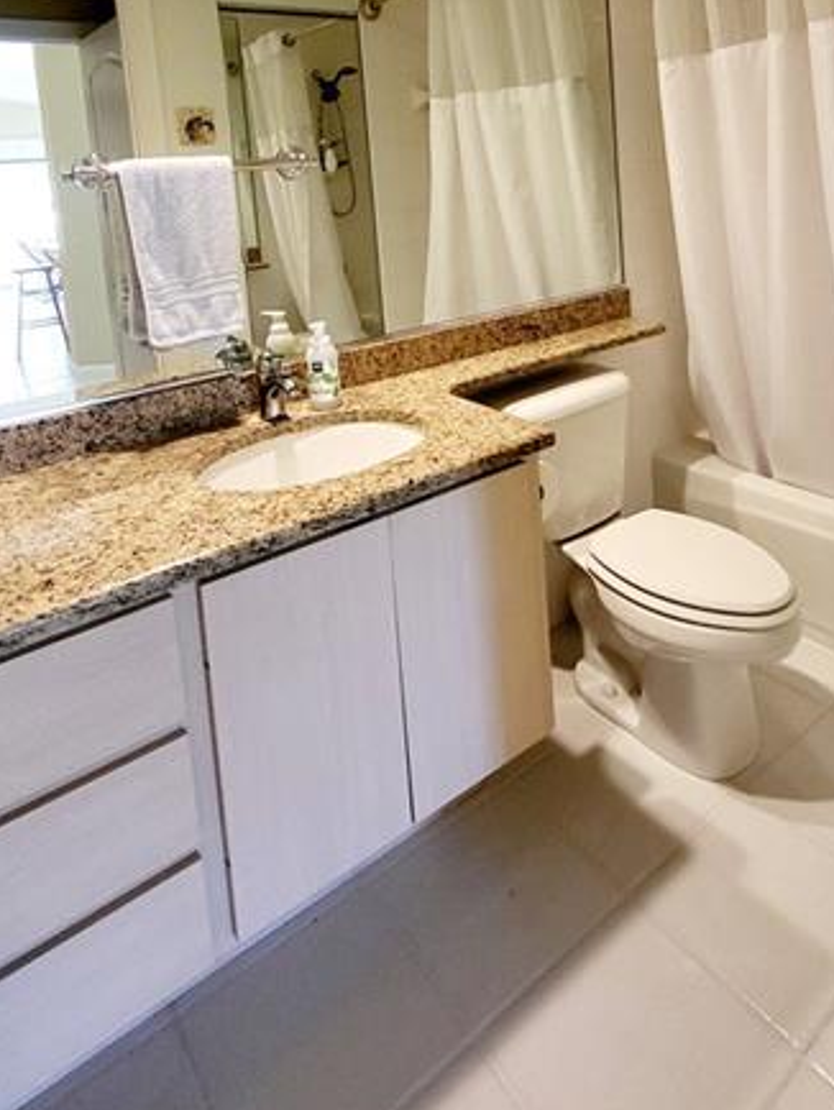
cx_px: 522
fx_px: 738
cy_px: 233
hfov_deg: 58.2
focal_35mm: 23
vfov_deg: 67.4
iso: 400
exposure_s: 1/60.2
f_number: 2.2
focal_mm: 1.74
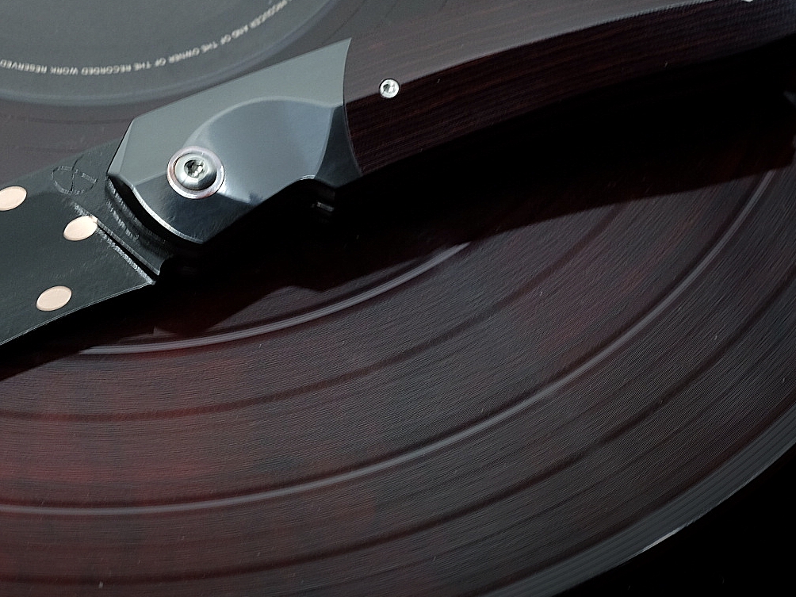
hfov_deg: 12.9
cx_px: 209
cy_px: 159
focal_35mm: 153
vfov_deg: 9.7
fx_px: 3518
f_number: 8
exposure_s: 1/20
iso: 800
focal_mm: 60
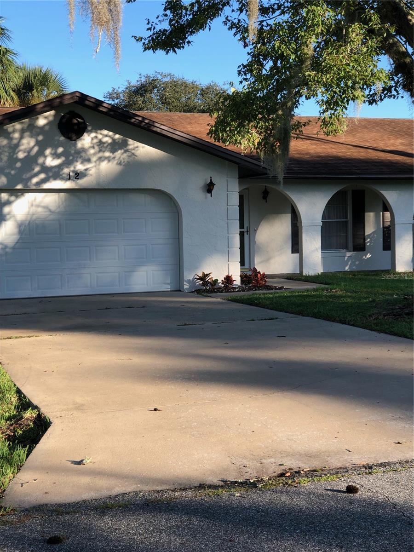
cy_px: 276
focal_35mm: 57
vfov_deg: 33.8
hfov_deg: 25.7
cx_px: 207
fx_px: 909
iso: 20
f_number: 2.8
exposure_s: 1/238
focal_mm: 6.6
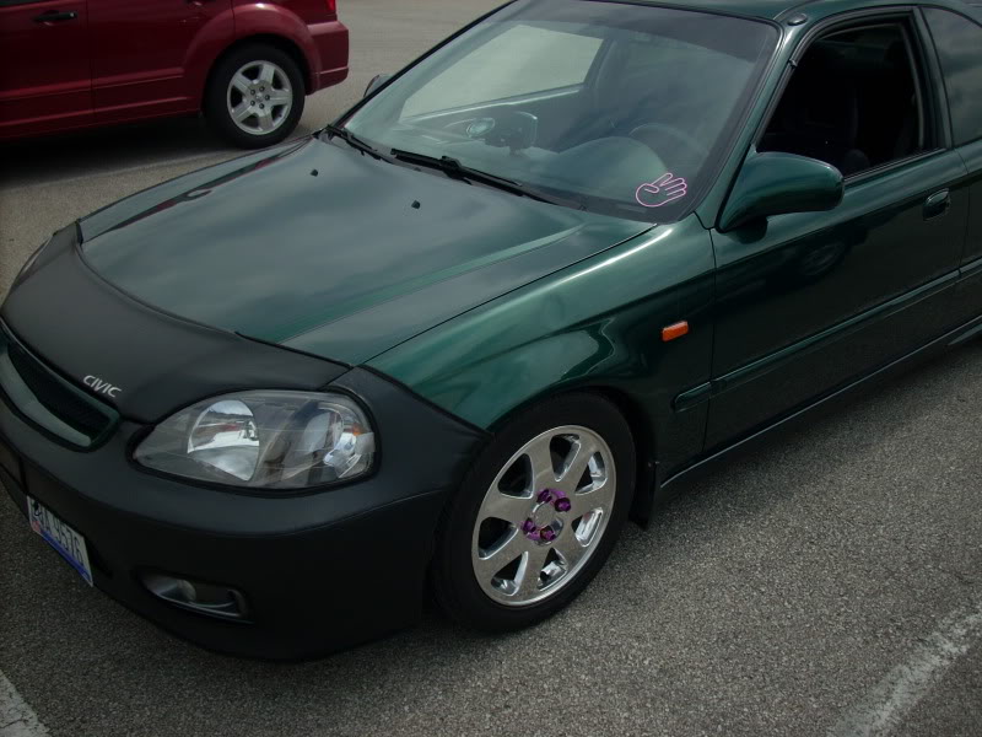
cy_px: 368
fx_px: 1050
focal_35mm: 37
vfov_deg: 38.7
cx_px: 491
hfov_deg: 50.1
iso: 64
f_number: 5.6
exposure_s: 1/297
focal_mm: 6.2
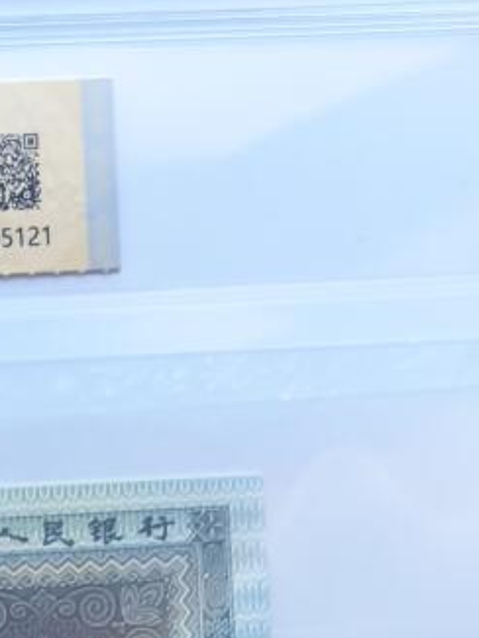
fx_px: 2452
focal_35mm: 133
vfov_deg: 11.8
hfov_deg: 10.2
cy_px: 1586
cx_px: -516
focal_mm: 6.98
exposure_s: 1/100
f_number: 2
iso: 64
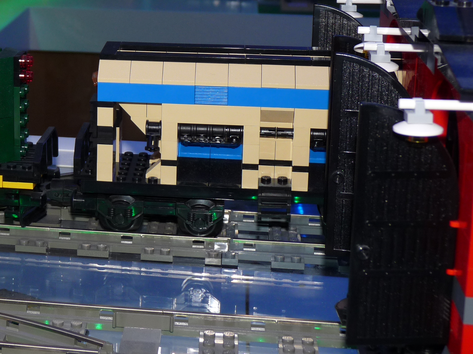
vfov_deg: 19.0
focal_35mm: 76
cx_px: 53
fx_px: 1038
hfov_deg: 24.9
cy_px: 36
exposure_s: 1/30
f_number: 3
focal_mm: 6.9
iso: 100
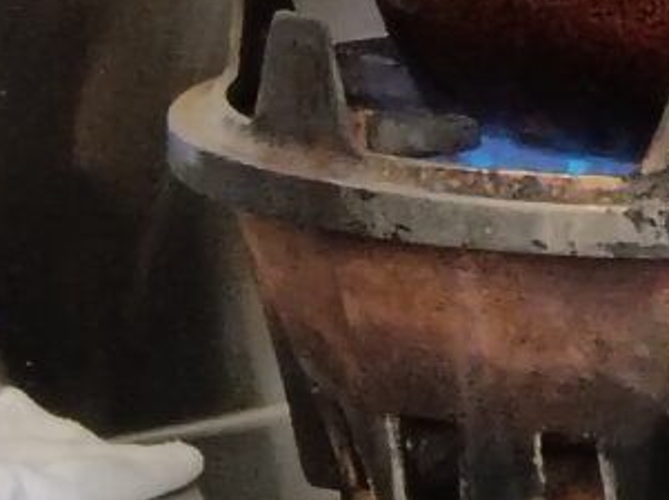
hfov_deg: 5.7
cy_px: -51
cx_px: 720
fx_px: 6640
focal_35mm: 344
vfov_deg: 4.3
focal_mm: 4.7
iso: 640
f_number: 1.7
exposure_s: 1/50
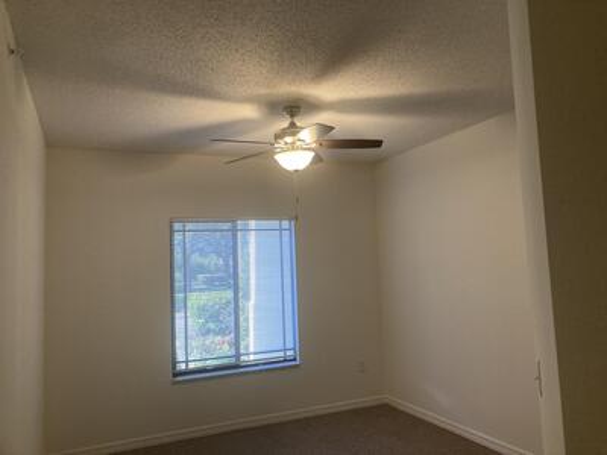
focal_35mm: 28
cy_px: 228
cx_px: 304
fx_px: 491
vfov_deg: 49.7
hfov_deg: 63.4
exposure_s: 1/60
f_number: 1.8
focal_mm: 3.99
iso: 100
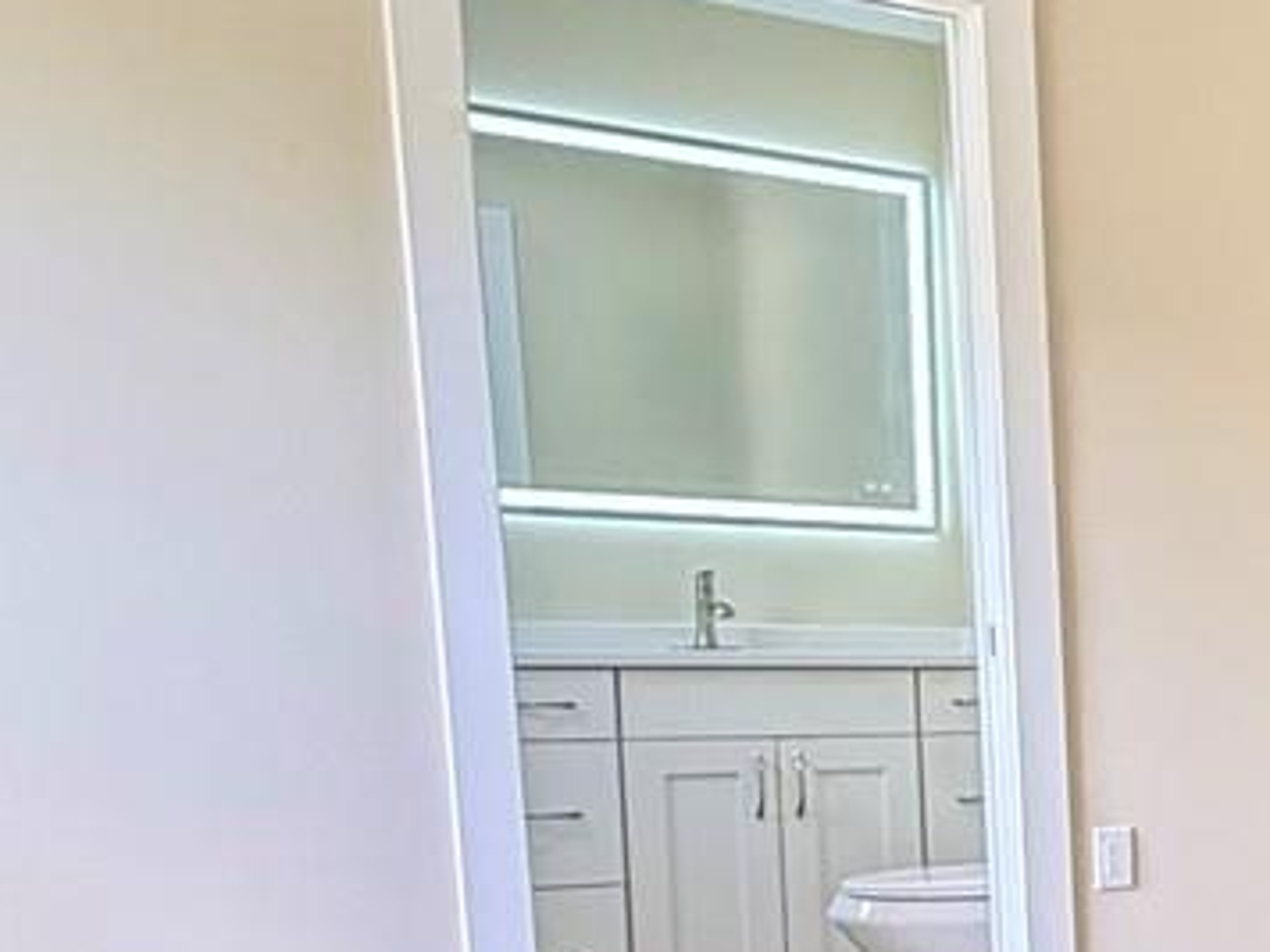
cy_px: 913
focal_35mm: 63
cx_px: 2048
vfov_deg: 22.5
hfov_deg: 22.9
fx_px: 2311
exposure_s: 1/99
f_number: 2.2
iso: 250
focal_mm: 2.22
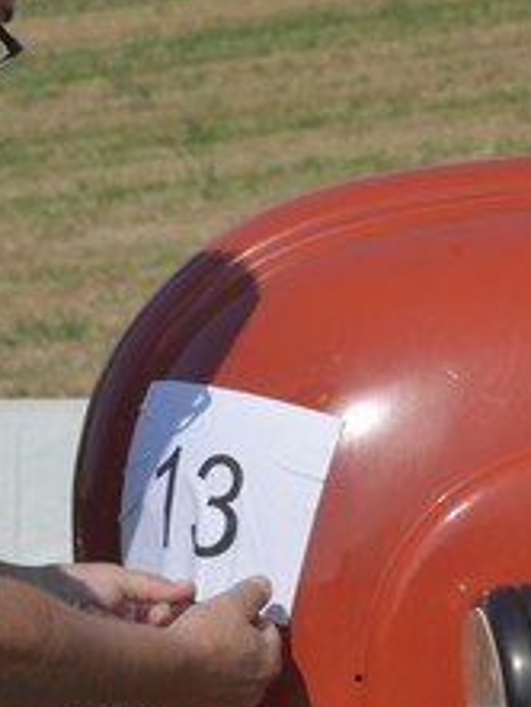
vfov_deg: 5.0
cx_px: 301
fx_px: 8153
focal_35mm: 399
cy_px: 322
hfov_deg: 3.7
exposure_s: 1/800
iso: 640
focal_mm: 112
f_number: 14
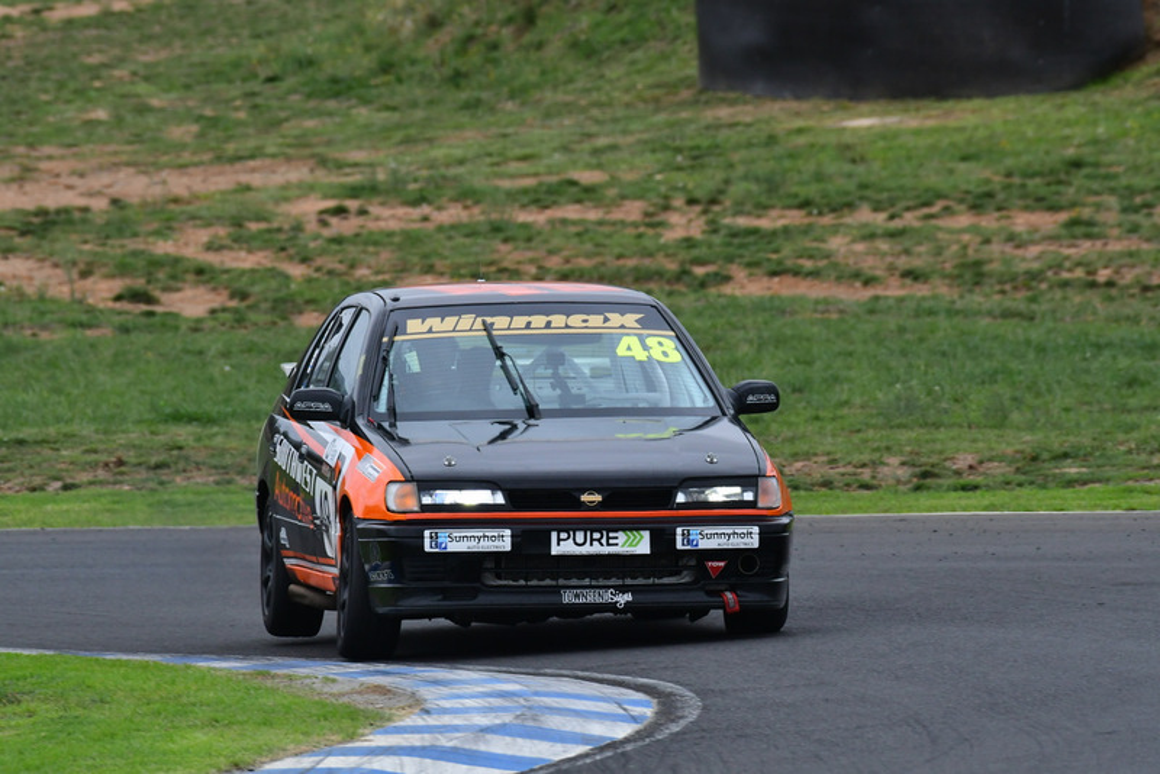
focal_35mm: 750
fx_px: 24174
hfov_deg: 2.7
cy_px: 387
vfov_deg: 1.8
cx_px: 580
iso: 1000
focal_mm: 500
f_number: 11
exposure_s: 1/640
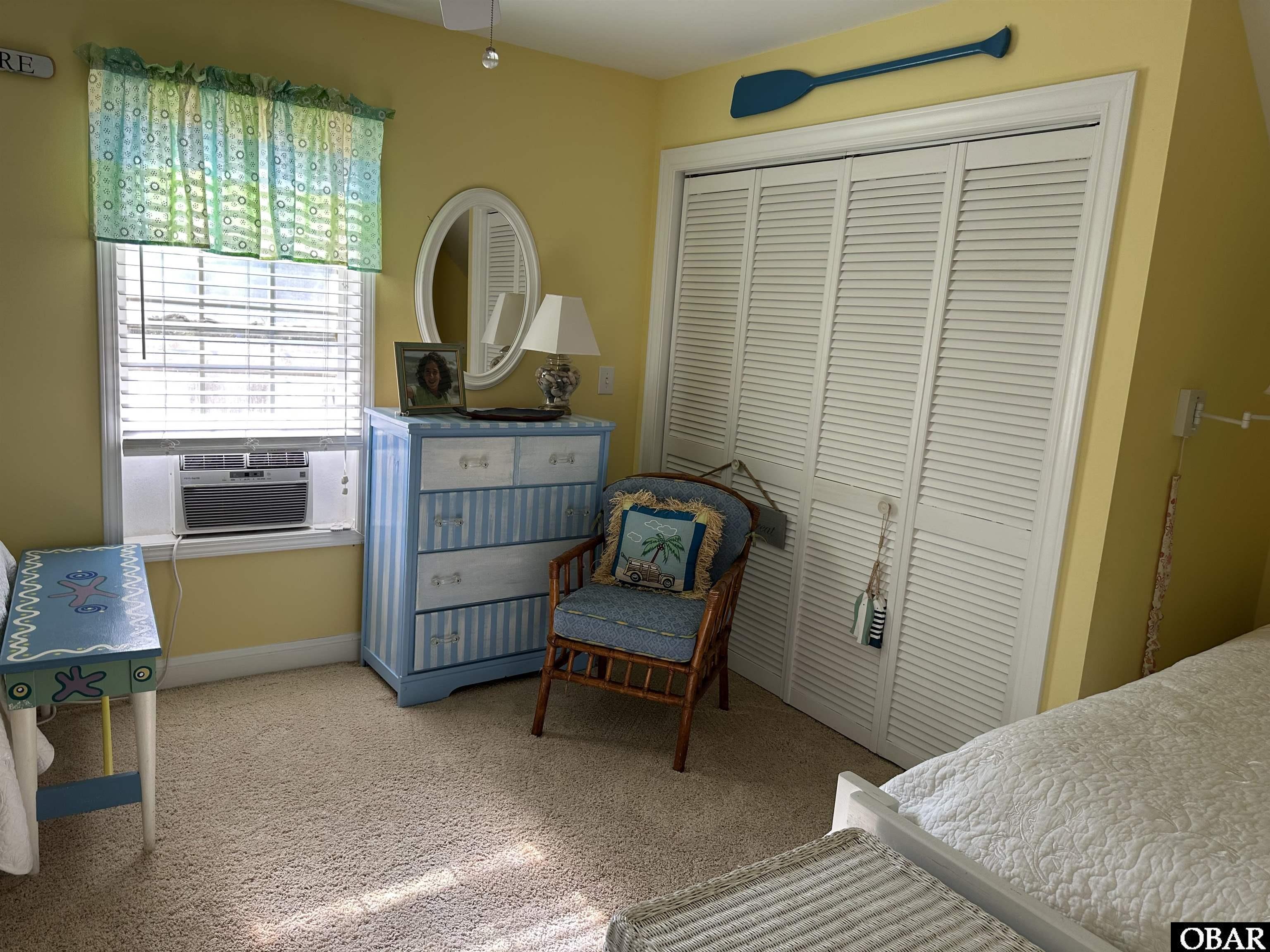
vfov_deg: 56.8
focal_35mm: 24
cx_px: 635
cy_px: 476
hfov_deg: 71.6
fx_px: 881
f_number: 1.78
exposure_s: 1/180
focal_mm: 6.86
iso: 80
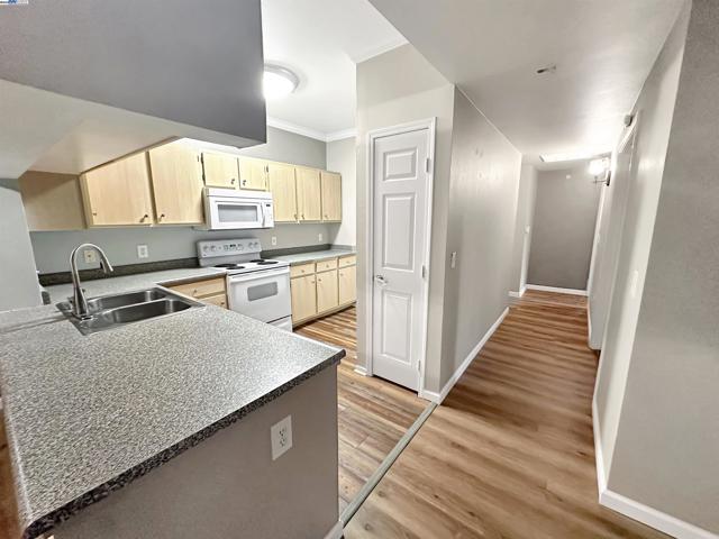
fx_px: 291
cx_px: 360
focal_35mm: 14
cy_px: 270
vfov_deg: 85.7
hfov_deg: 102.1
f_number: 2.2
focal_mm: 2.22
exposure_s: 1/60
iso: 640
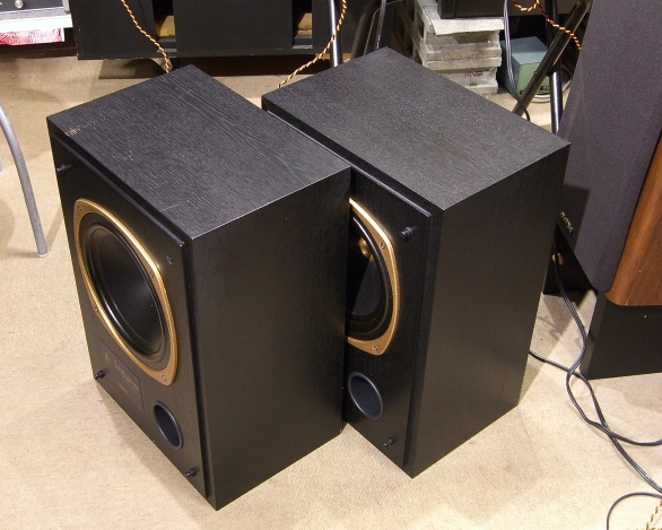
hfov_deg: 38.0
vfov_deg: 30.8
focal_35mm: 49
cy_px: 269
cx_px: 303
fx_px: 960
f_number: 3.1
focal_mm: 9.5
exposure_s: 1/8
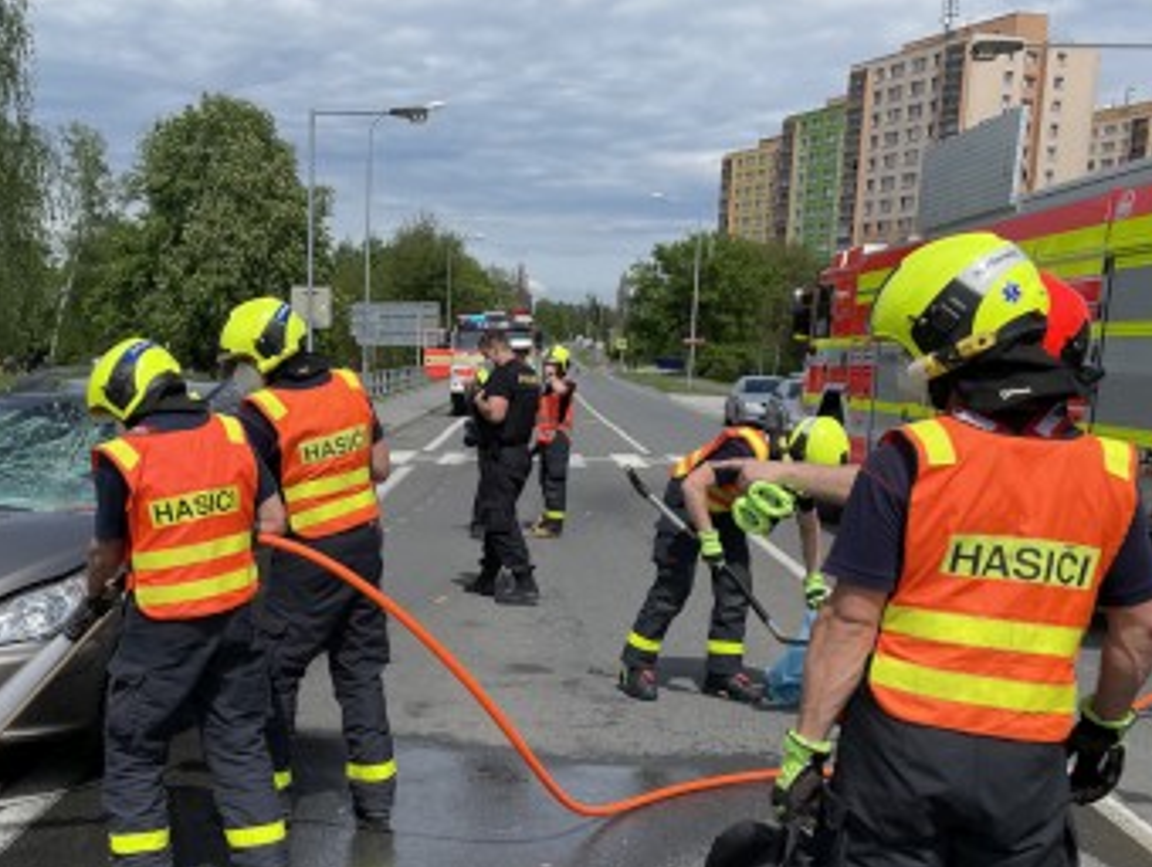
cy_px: 615
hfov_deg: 44.2
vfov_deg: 33.9
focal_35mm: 42
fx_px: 1400
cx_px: 407
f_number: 1.6
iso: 32
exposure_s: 1/3610
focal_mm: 4.2
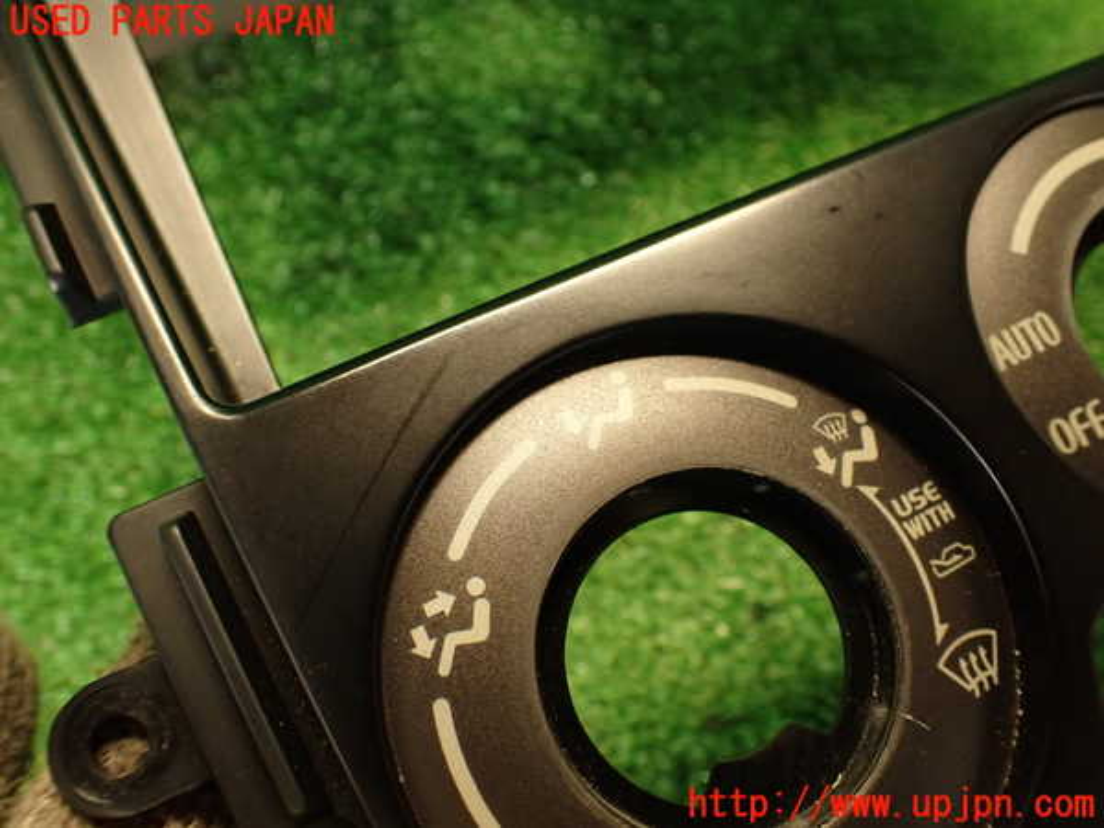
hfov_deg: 60.0
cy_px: 414
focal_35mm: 30
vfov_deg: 46.8
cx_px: 552
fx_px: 957
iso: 400
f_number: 2.3
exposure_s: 1/30
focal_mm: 5.4
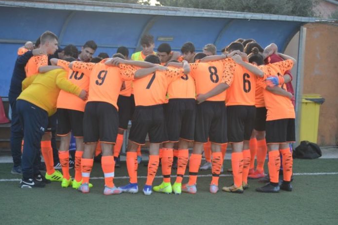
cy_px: 113
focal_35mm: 94
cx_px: 168
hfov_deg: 21.7
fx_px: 882
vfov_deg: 14.5
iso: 640
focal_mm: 62
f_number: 4.2
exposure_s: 1/500
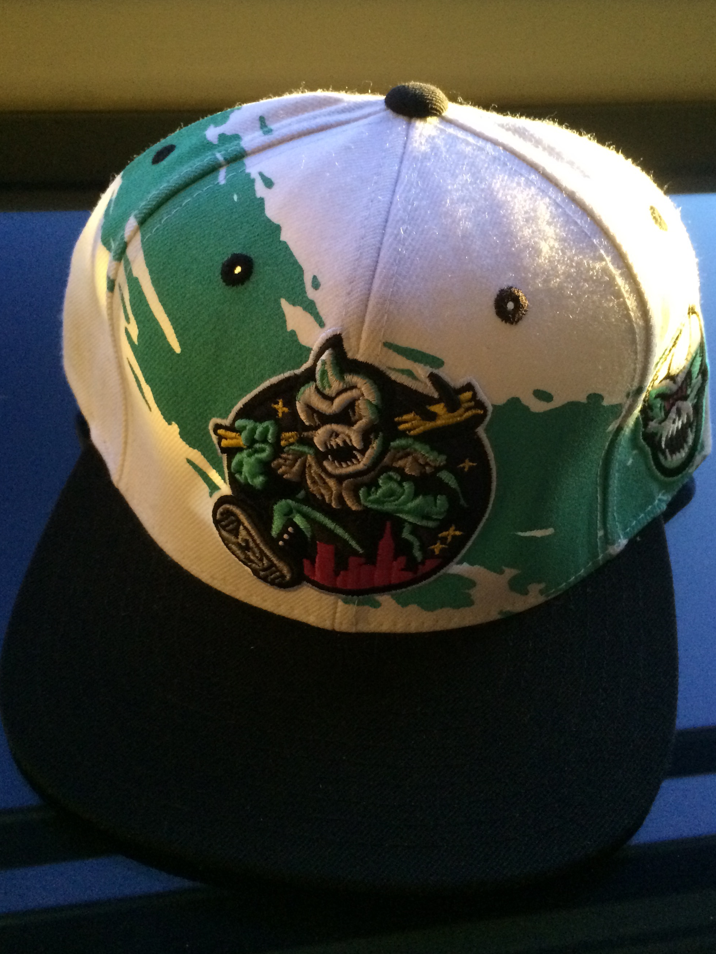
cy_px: 447
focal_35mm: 36
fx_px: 993
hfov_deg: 39.7
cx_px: 371
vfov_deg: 51.3
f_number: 2.2
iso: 250
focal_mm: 4.15
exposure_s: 1/30
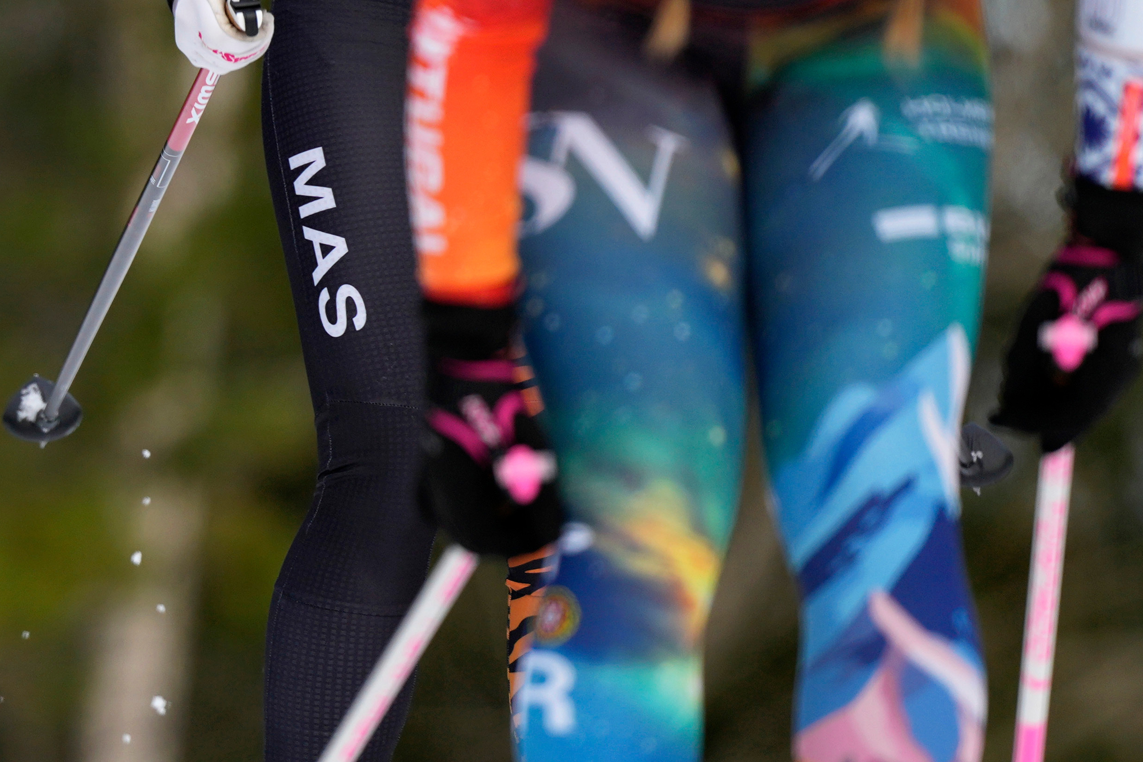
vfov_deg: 1.3
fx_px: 32577
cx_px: -355
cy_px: 9
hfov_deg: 2.0
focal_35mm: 1026
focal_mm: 300
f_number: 2.8
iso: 200
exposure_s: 1/1250
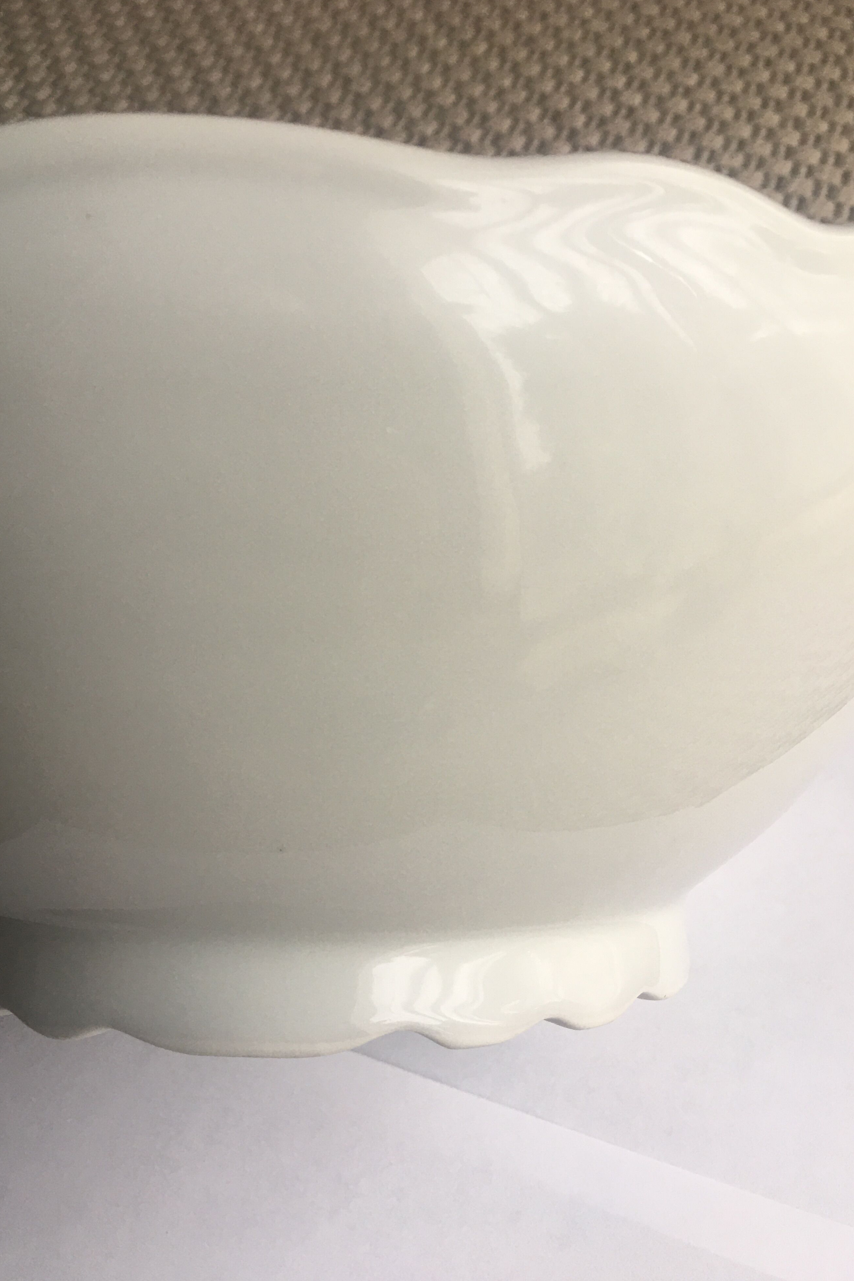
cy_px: 634
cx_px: 402
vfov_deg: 60.3
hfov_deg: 42.3
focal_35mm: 31
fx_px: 1103
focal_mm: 4.15
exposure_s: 1/33
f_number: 2.2
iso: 25
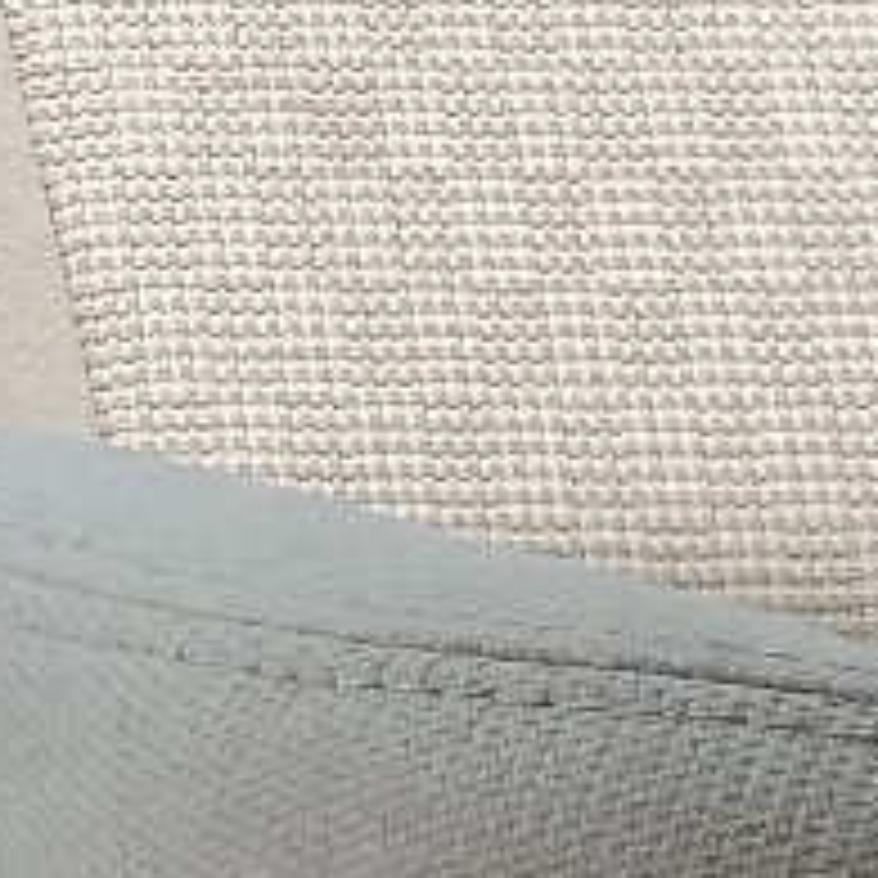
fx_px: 5424
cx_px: -1180
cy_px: -955
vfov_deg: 8.7
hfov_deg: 8.5
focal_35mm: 189
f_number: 1.5
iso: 50
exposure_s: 1/233
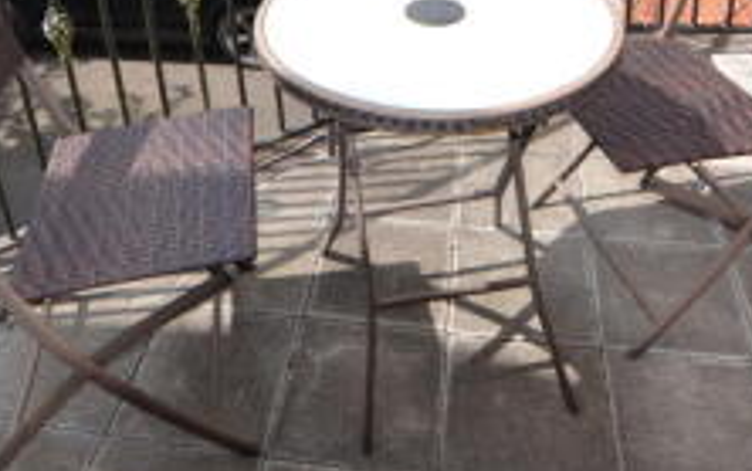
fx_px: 740
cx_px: 359
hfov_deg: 53.8
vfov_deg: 31.0
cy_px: -59
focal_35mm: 36
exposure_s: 1/200
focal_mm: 11
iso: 100
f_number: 5.6
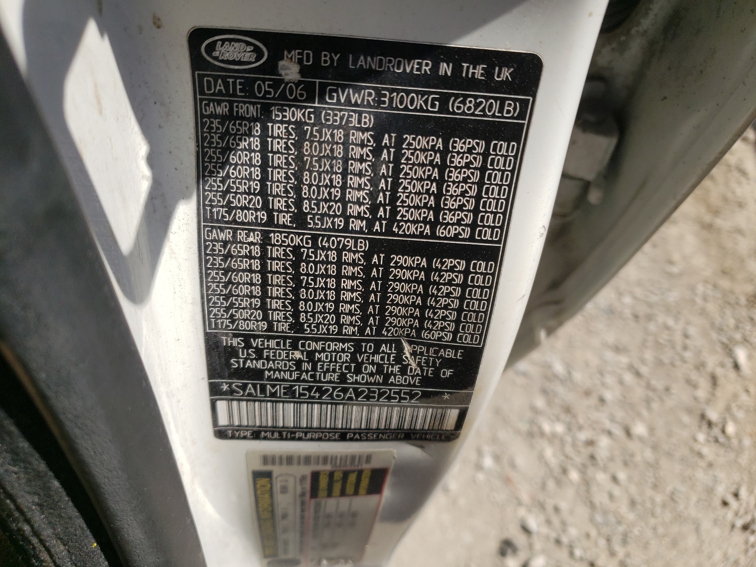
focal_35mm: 26
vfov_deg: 53.1
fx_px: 568
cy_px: 284
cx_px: 378
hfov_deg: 67.3
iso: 50
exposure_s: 1/2500
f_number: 1.5
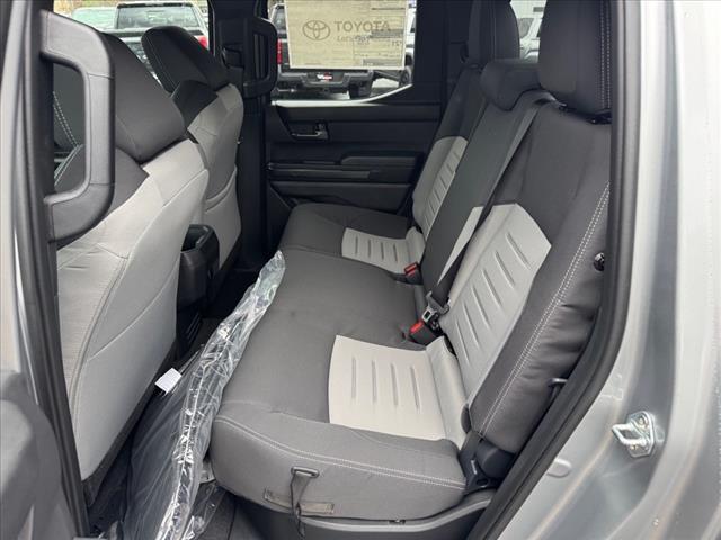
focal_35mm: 24
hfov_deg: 71.6
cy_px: 270
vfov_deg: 56.8
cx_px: 360
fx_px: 500
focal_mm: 6.76
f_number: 1.78
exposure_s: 1/121
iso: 160
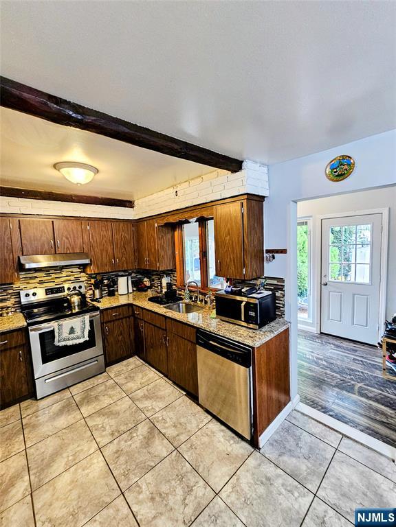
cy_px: 264
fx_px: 198
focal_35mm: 13
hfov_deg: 89.9
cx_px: 198
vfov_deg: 106.2
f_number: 2.2
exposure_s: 1/60
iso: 320
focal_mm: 2.2
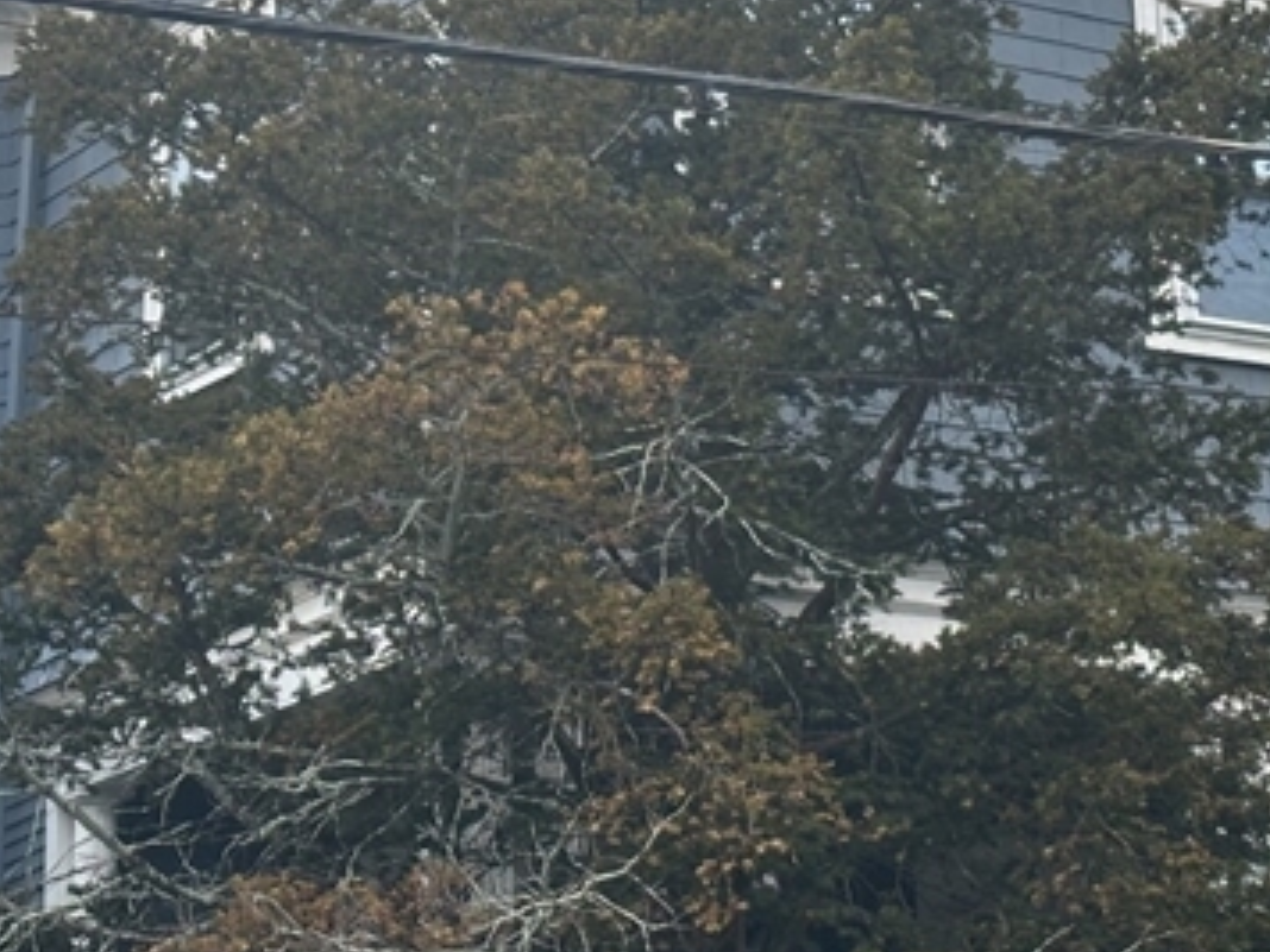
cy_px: 278
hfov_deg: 14.2
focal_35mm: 138
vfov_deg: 10.7
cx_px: 1081
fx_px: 5063
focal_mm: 6.86
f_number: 1.78
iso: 50
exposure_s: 1/156
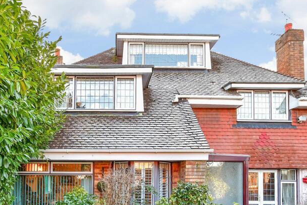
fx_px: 213
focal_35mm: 25
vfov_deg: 49.1
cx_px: 146
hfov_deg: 71.4
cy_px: 157
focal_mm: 10
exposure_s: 1/30
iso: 400
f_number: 8
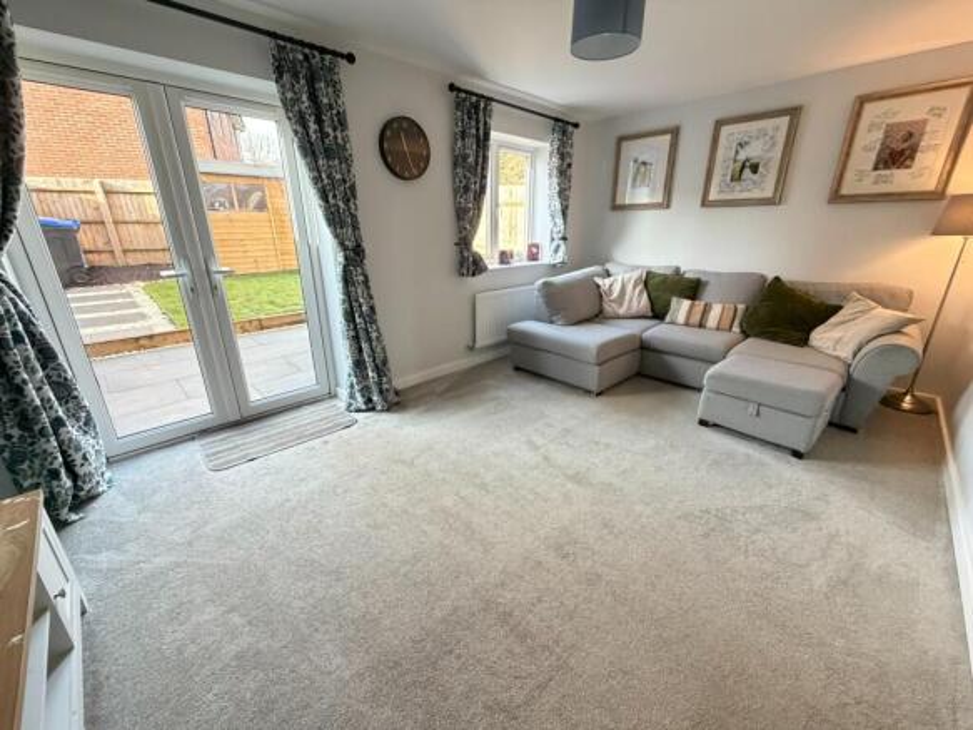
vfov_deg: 85.7
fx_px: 393
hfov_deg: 102.1
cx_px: 486
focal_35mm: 14
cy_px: 365
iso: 500
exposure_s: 1/60
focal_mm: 2.22
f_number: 2.2
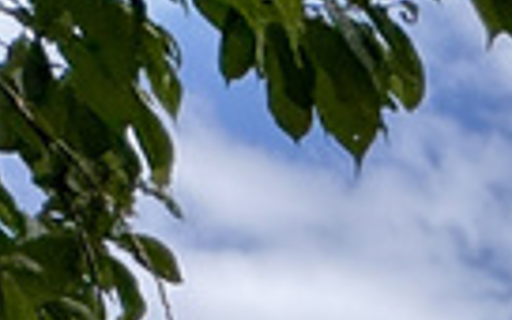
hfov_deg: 14.9
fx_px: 1465
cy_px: 1092
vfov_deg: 8.9
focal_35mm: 105
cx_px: 1111
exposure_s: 1/899
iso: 50
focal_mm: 2.22
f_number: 2.2
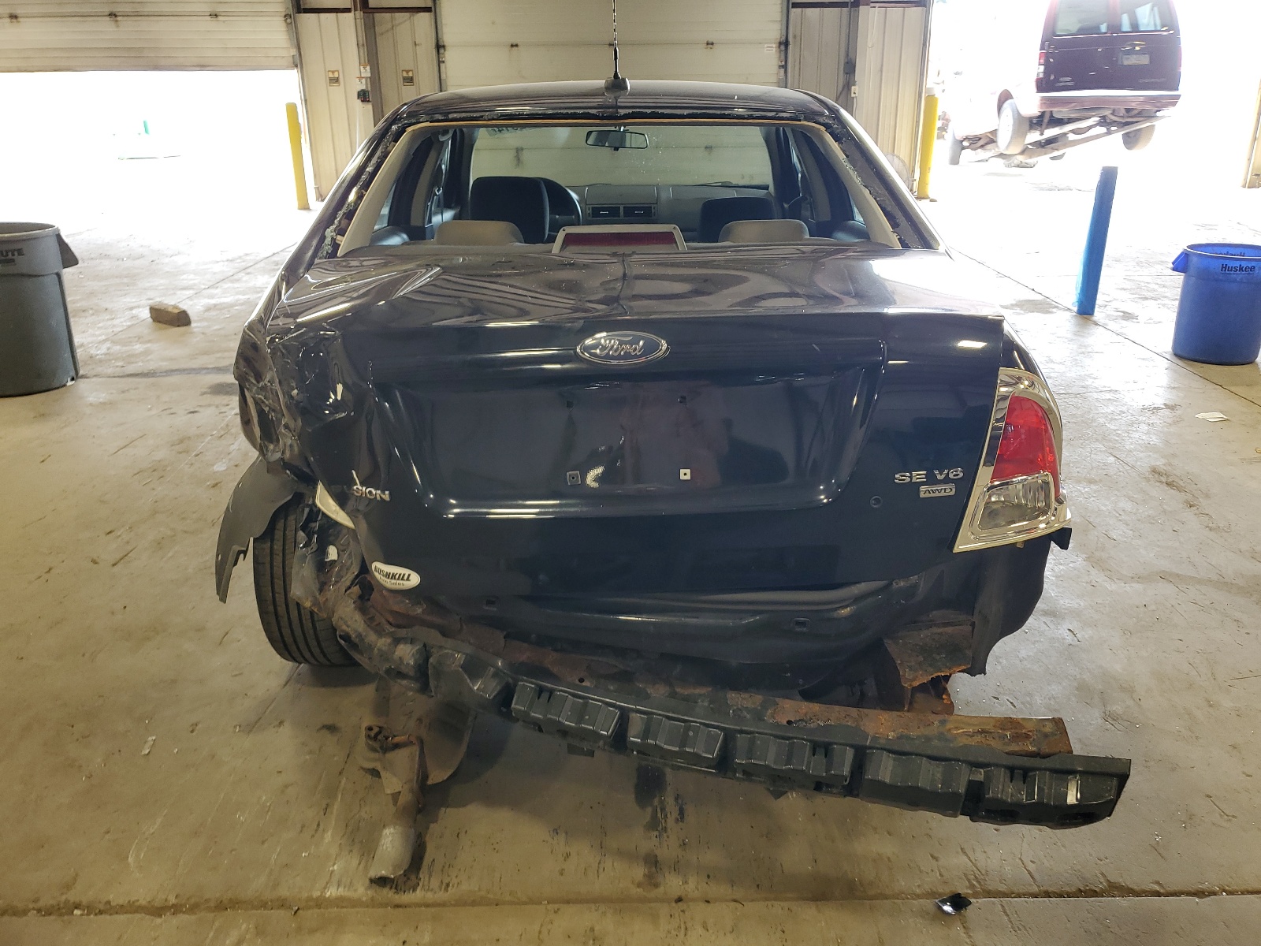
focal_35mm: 26
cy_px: 473
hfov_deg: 67.3
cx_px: 630
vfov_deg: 53.1
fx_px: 947
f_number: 1.5
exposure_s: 1/60.2
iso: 54
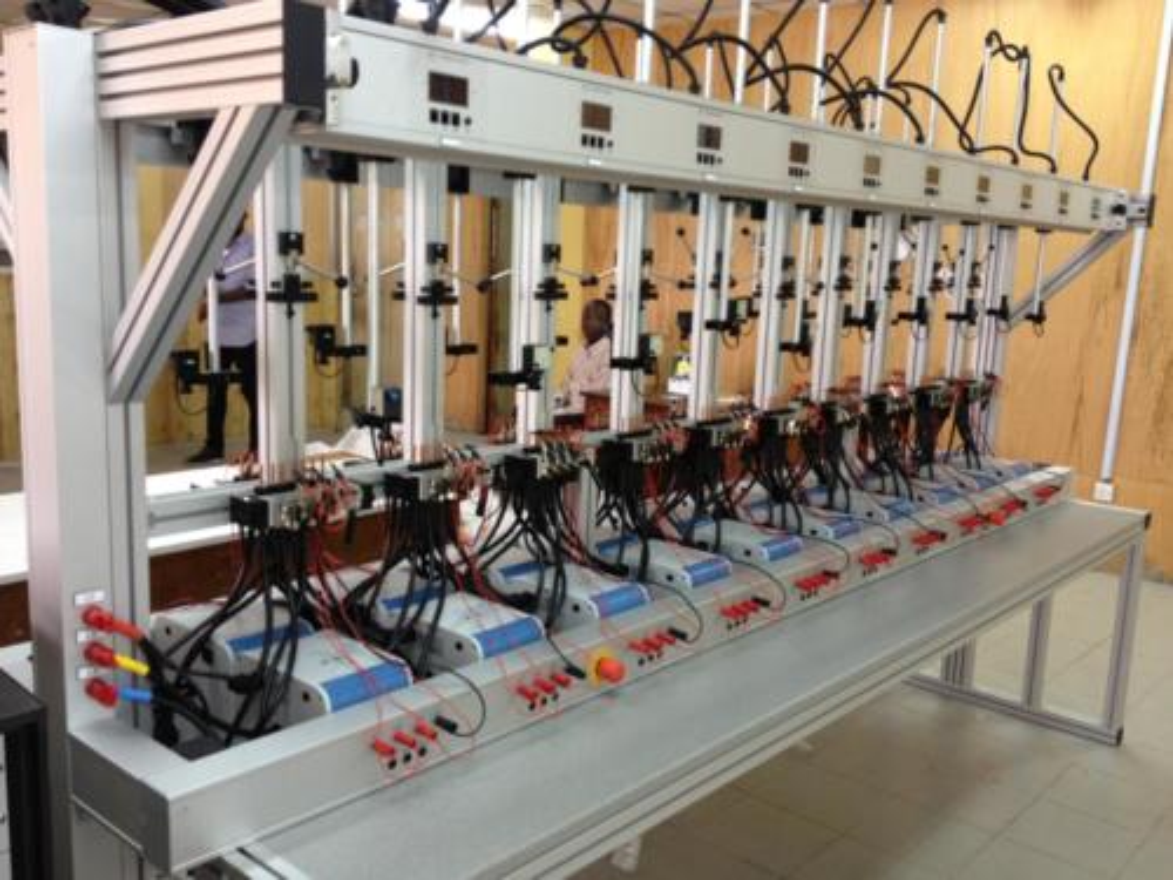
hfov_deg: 52.6
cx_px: 586
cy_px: 440
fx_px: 1186
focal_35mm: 35
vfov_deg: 40.7
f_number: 2.4
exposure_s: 1/20
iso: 64
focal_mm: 4.28
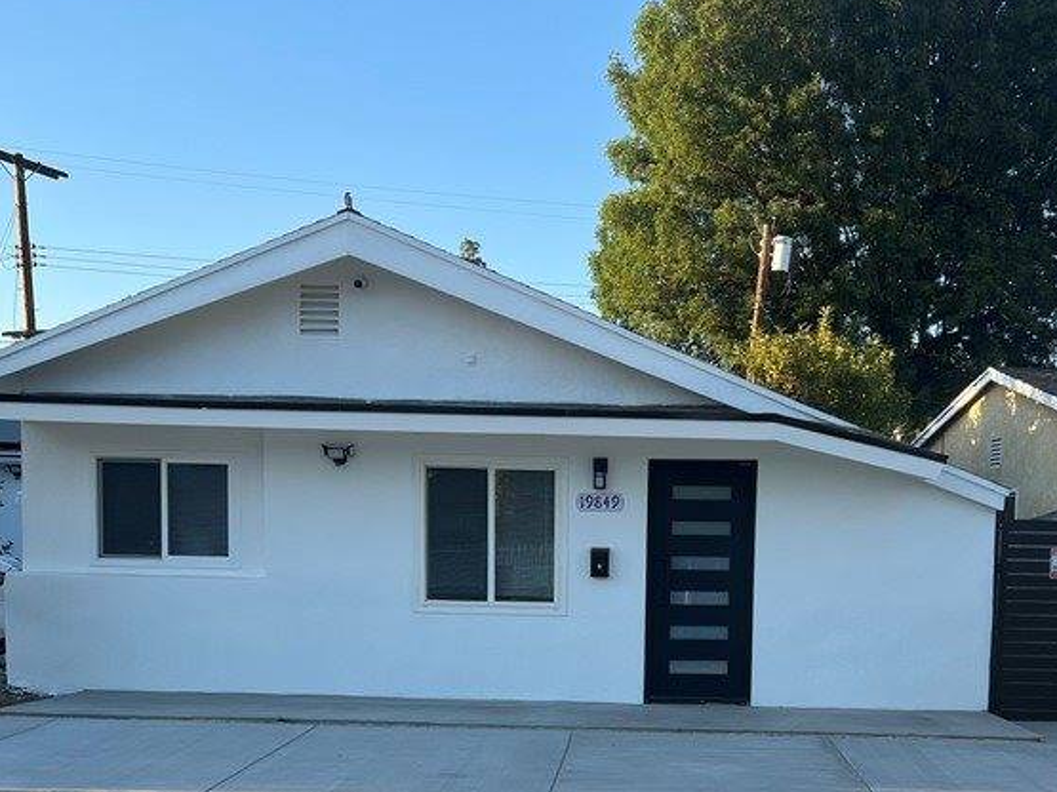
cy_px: 701
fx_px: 1465
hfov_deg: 39.5
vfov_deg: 29.1
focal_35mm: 48
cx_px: 638
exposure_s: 1/1124
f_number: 1.5
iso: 50
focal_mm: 5.7
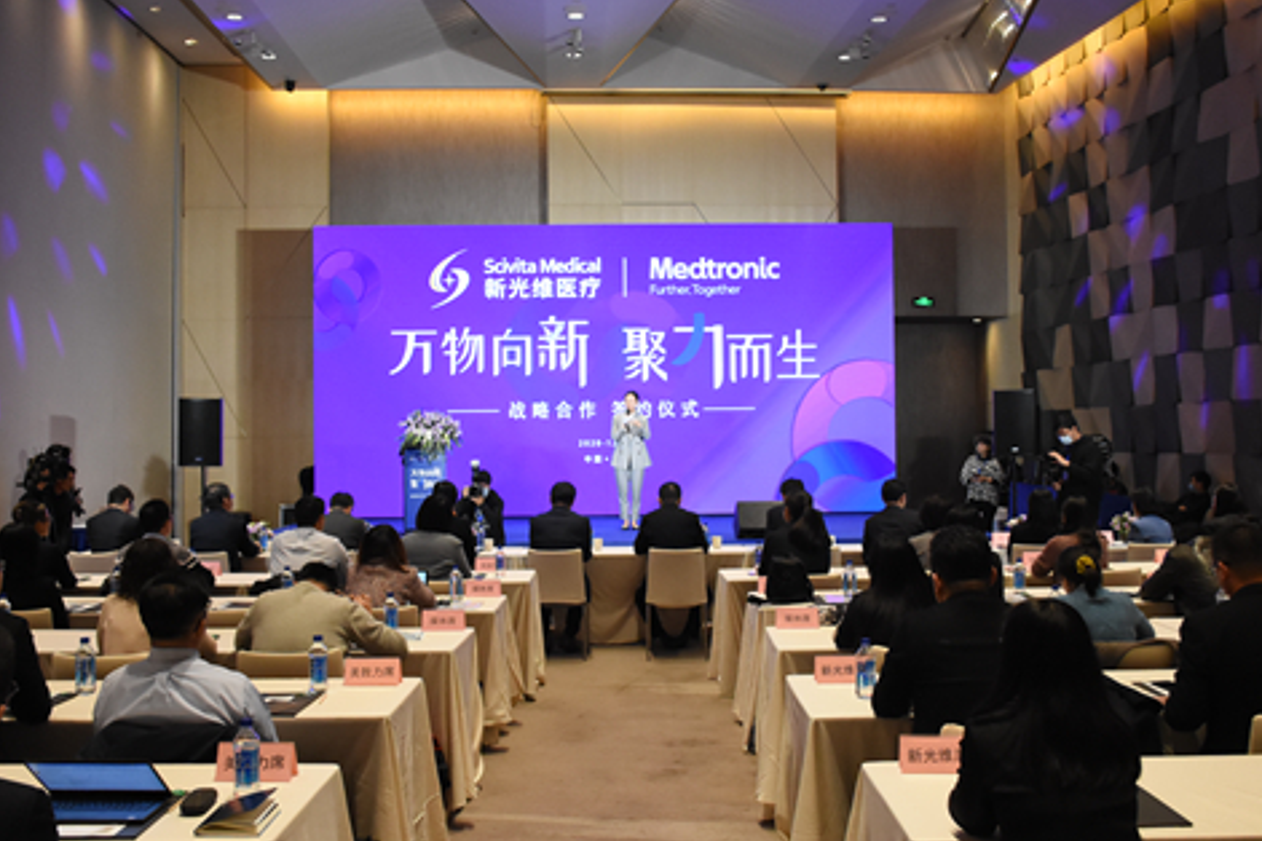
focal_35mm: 42
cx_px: 632
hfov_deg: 46.4
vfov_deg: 31.9
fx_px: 1472
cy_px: 423
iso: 2500
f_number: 5
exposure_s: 1/200
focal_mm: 22
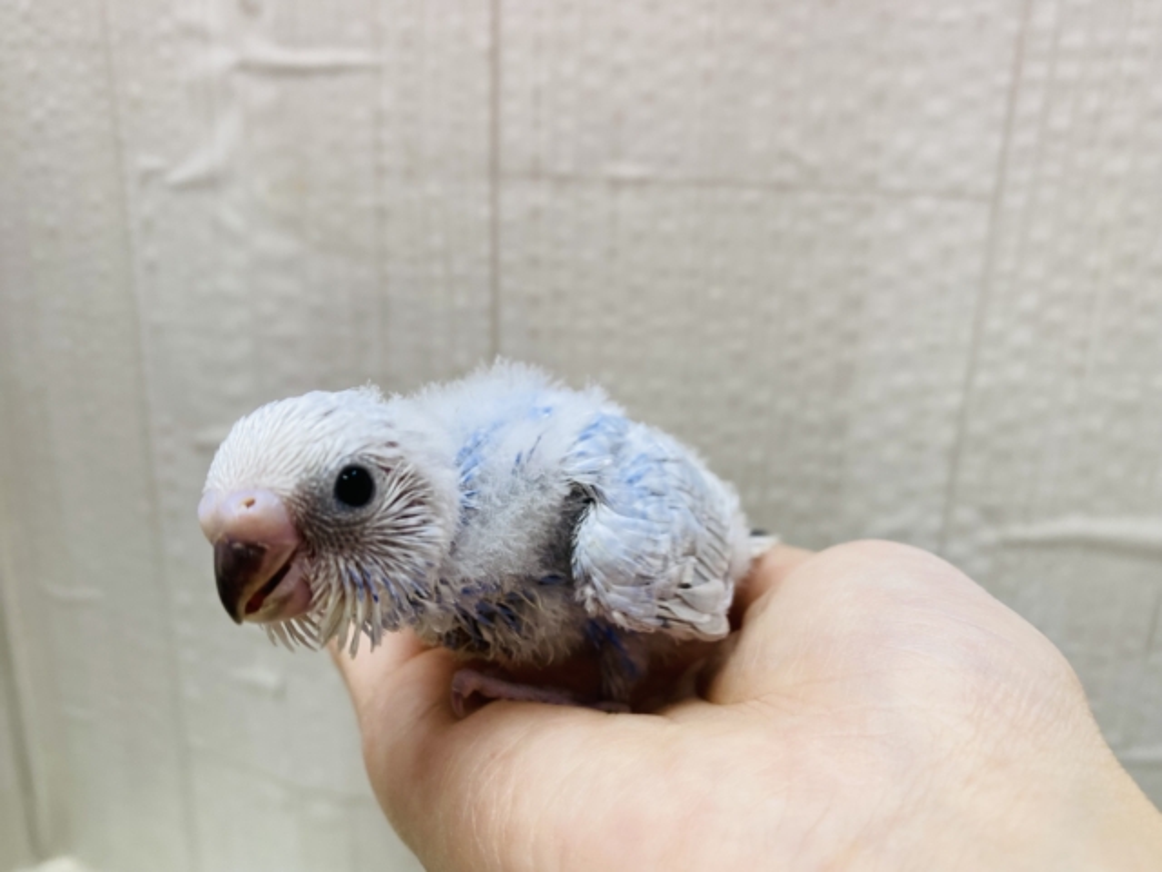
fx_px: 839
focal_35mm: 25
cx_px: 581
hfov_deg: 69.4
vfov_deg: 54.9
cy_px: 436
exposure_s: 1/100
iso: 64
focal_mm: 4.25
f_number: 1.8
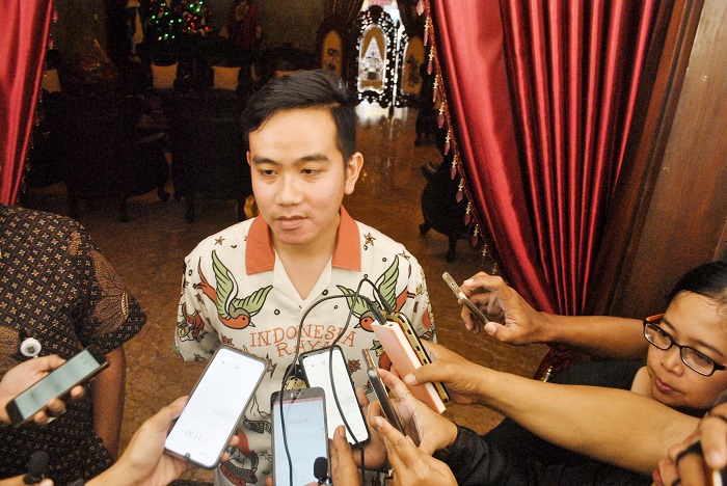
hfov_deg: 67.3
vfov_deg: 48.0
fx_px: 546
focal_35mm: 27
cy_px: 243
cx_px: 364
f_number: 4.5
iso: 800
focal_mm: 18
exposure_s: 1/100
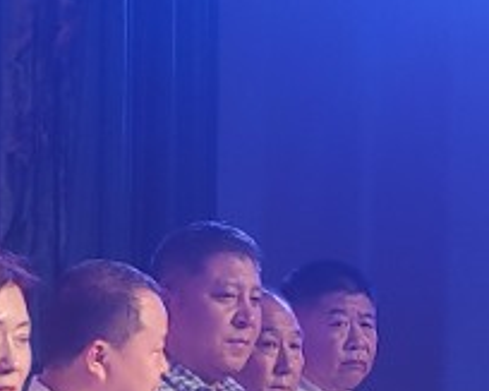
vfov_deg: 9.4
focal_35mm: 161
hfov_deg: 12.0
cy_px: 537
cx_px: 146
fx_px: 2329
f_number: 1.8
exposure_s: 1/100
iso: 102
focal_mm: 4.22
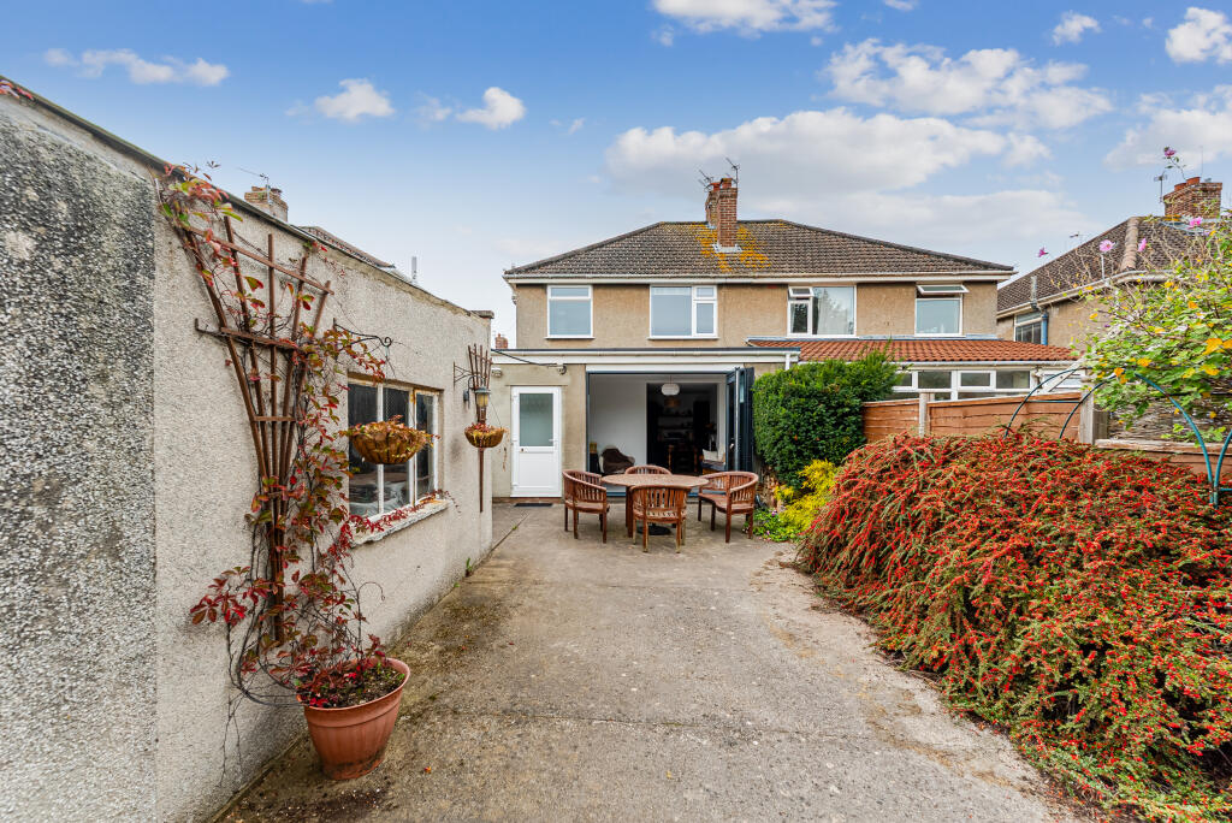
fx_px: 479
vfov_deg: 81.3
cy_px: 412
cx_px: 616
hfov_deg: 104.2
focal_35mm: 14
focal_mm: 14
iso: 100
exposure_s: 1/160
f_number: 5.6
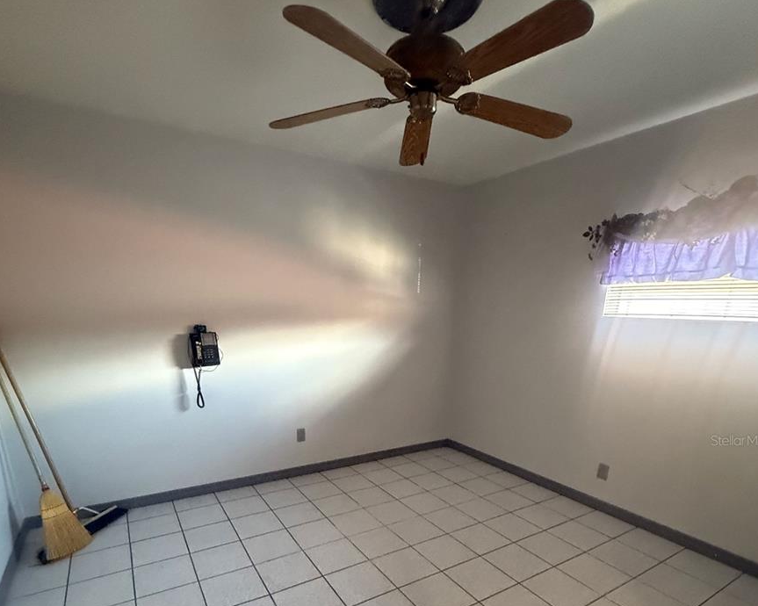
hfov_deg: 83.3
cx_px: 378
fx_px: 426
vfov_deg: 67.2
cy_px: 440
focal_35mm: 19
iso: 1000
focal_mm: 2.22
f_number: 2.2
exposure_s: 1/60
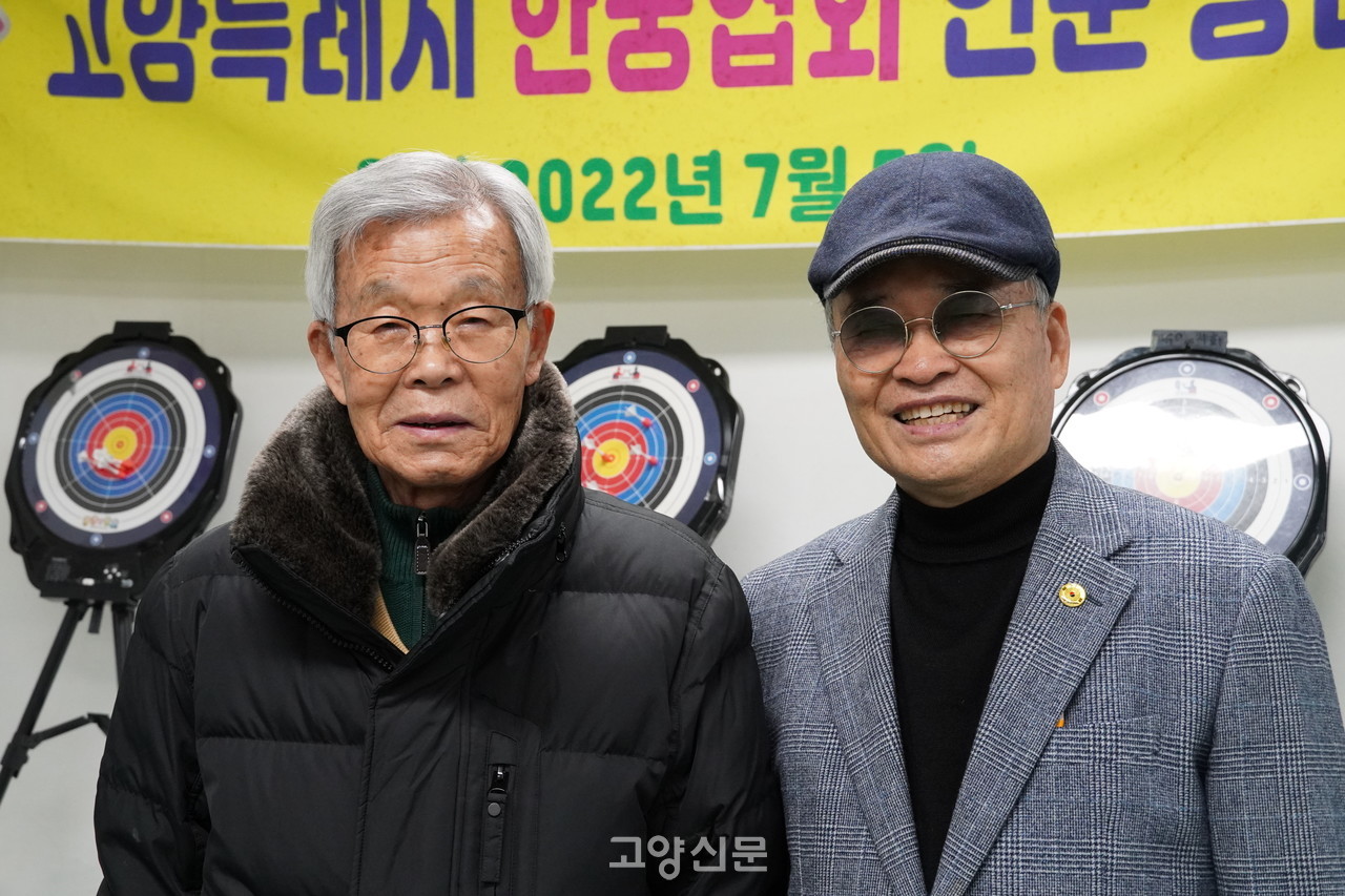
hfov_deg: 36.9
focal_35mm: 54
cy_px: 448
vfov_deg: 25.1
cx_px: 672
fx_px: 2017
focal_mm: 36
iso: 2000
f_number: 7.1
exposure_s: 1/60
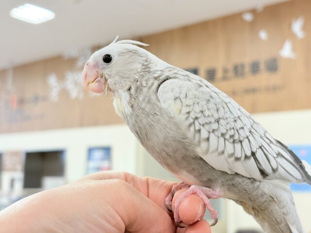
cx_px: 156
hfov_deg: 36.8
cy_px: 116
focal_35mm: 52
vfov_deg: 28.0
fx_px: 467
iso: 50
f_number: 1.6
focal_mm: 5.96
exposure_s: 1/50
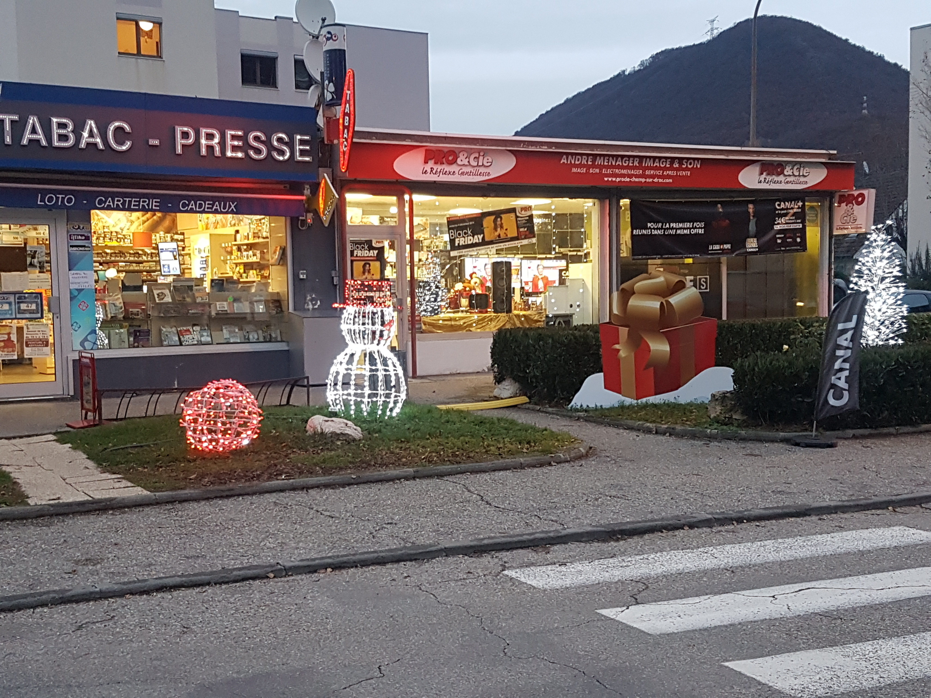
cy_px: 349
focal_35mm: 26
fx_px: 699
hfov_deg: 67.3
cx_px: 466
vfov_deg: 53.1
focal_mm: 4.2
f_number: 1.7
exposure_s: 1/33
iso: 160
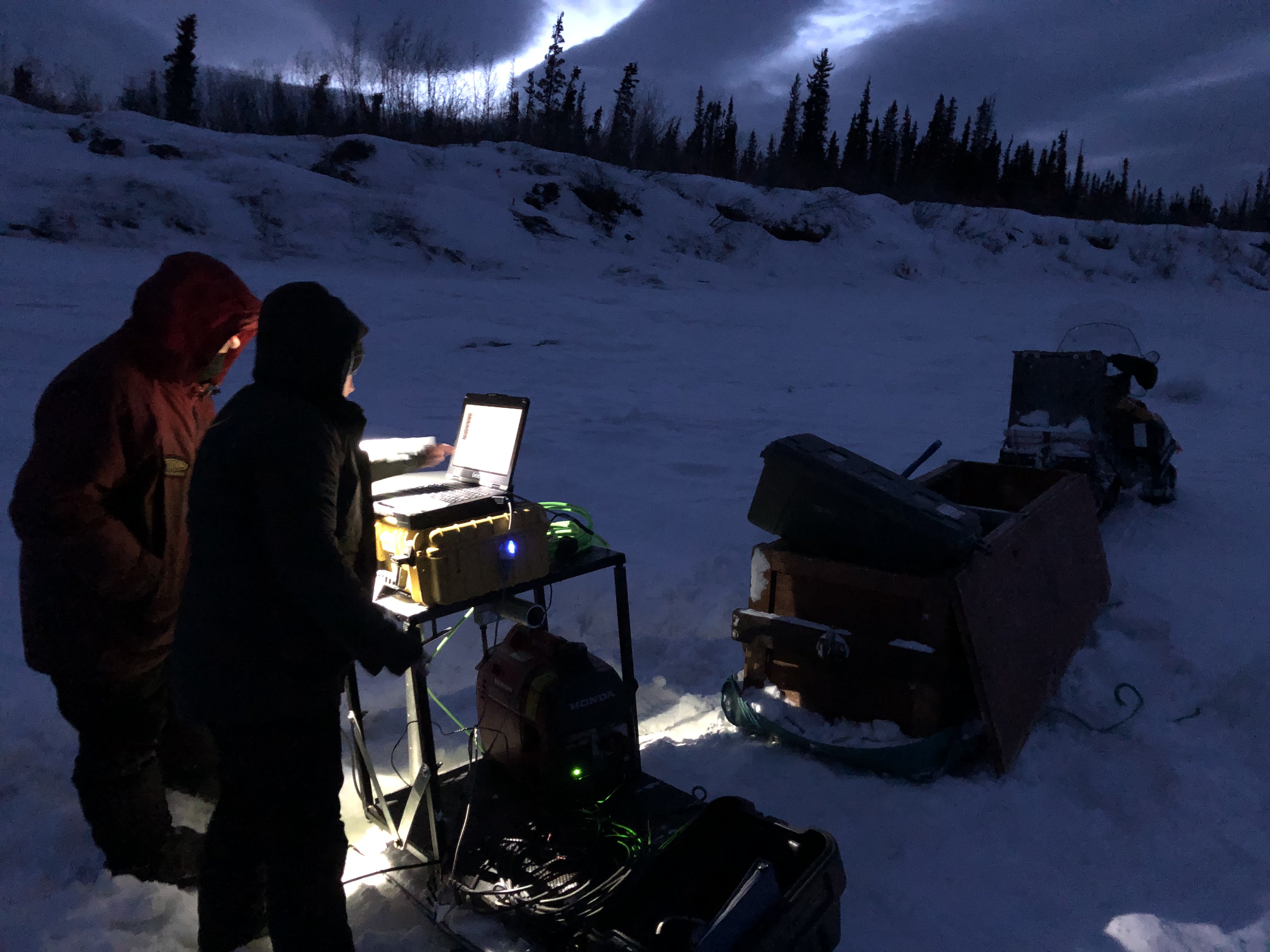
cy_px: 476
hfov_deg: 63.4
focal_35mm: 28
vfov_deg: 49.7
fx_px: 1027
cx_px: 635
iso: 500
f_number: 1.8
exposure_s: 1/4
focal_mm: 3.99
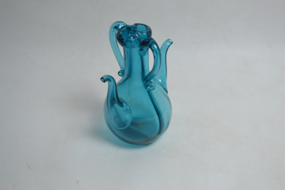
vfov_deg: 30.8
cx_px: 142
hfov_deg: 45.0
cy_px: 95
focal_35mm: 44
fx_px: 344
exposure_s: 1/25
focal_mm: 29
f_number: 4.5
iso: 400
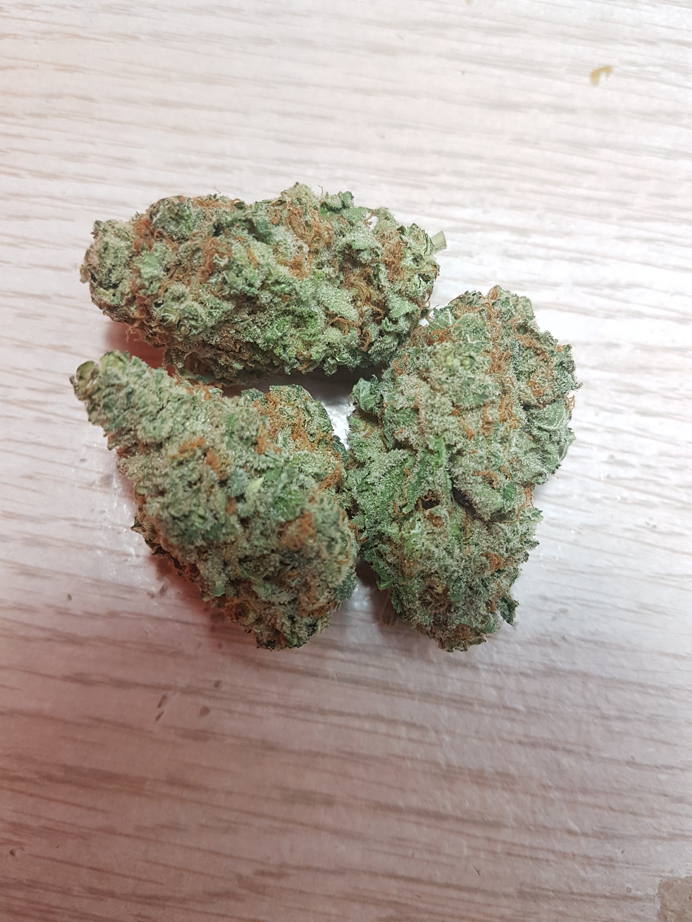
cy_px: 461
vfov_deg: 67.3
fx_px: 693
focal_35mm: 26
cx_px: 346
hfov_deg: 53.1
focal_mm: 4.2
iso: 100
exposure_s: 1/60
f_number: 1.7
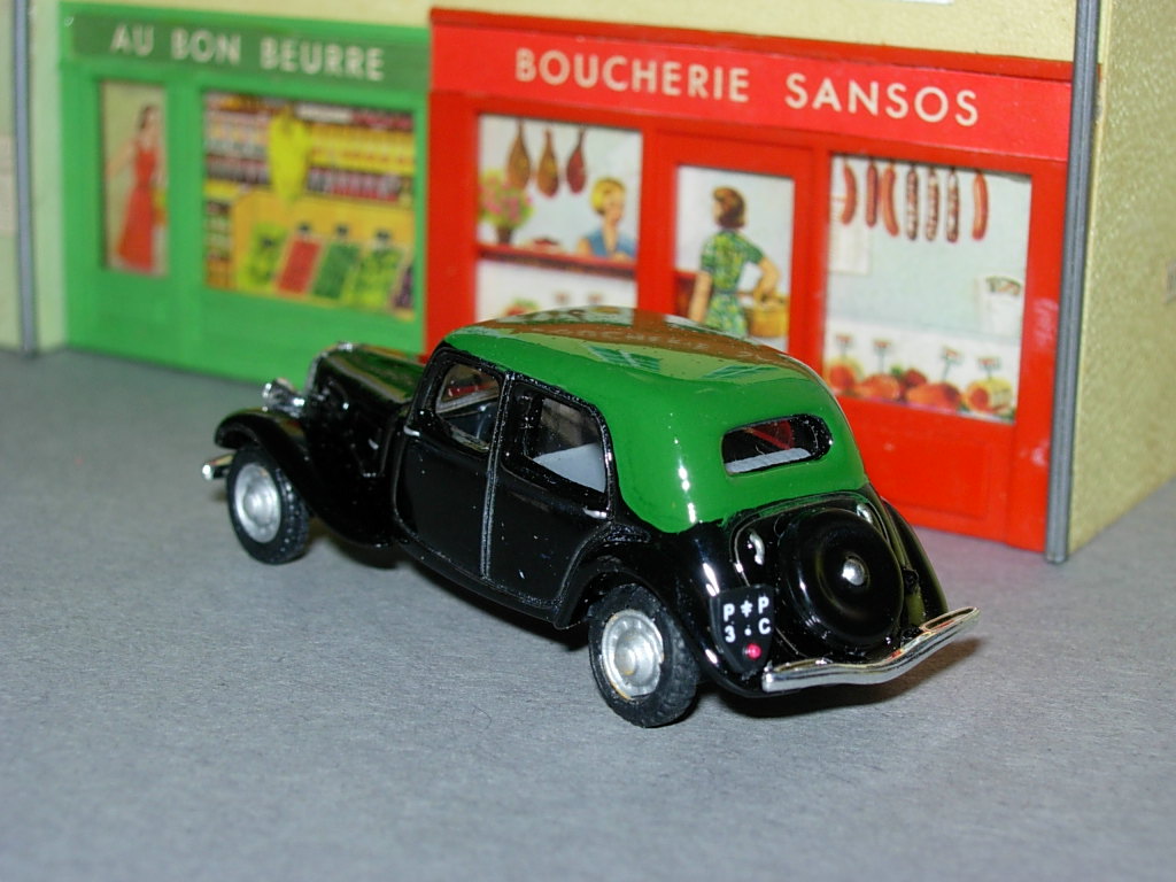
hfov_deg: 27.0
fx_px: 2446
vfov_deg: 20.4
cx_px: 588
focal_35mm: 72
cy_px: 441
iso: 79
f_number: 6.3
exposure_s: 1/64
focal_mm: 14.9
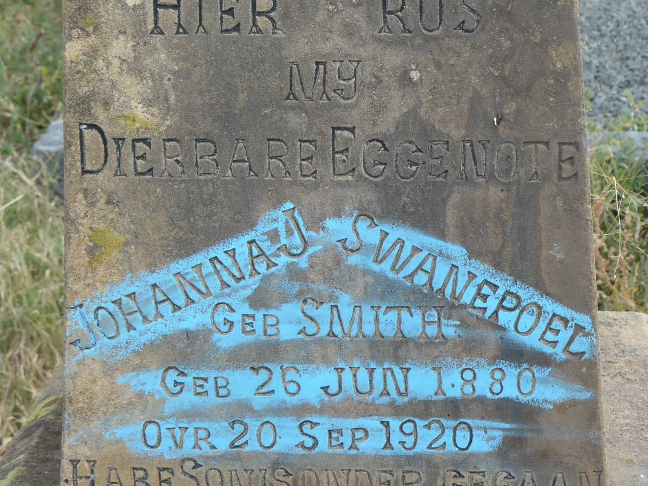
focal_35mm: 79
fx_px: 1479
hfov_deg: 24.7
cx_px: 324
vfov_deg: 18.7
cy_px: 243
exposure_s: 1/160
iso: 100
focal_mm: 11
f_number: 4
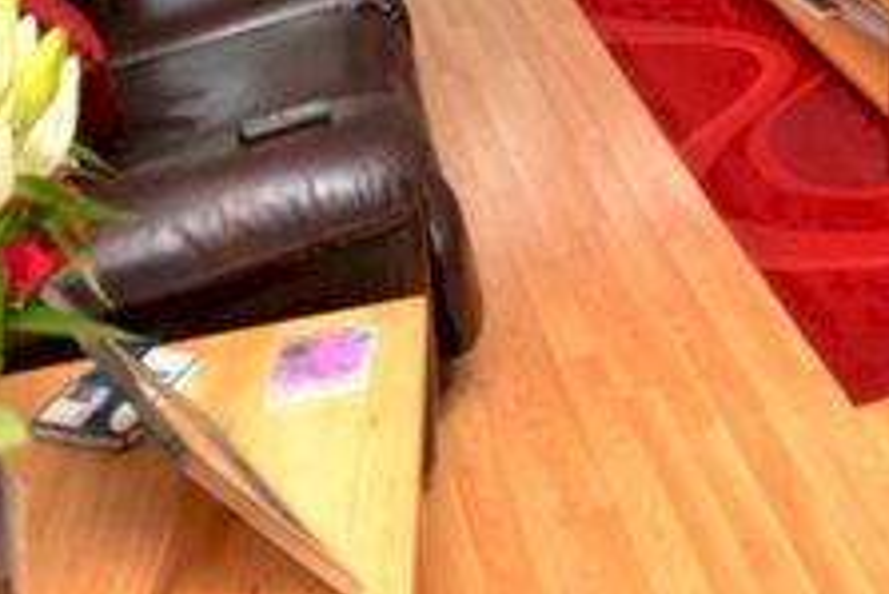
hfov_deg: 36.9
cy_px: -289
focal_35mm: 47
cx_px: 917
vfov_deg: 23.3
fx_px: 1161
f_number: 8
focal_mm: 10
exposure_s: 1/60
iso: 800
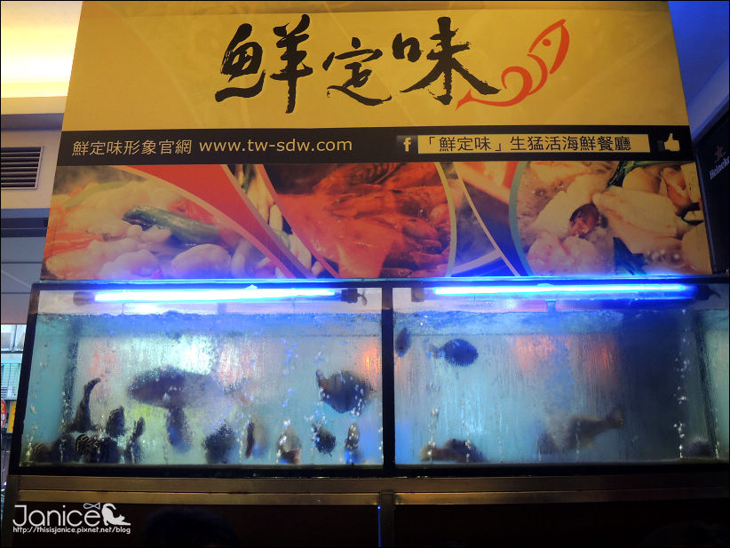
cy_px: 274
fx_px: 738
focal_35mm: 35
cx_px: 365
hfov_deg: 52.6
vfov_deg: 40.7
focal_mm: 6.3
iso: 320
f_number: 3.2
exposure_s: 1/50
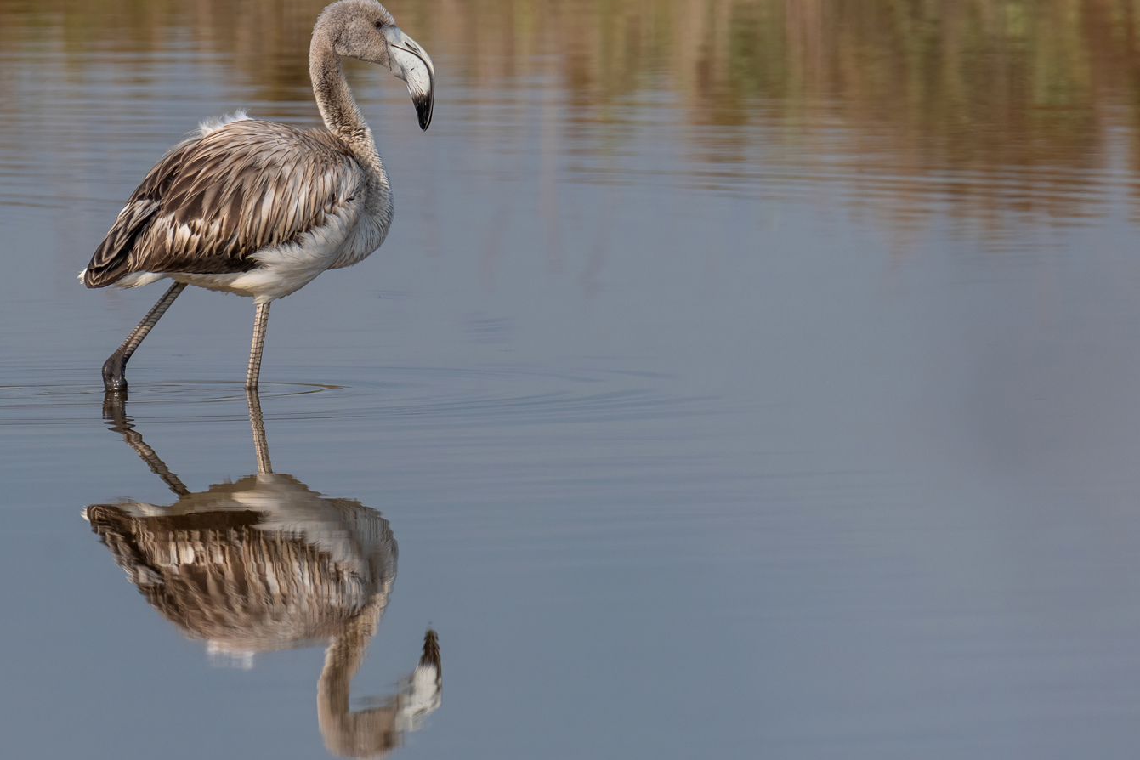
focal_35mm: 1208
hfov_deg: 1.7
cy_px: 360
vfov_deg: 1.1
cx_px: 437
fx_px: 38250
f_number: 8
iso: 360
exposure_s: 1/1250
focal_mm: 600
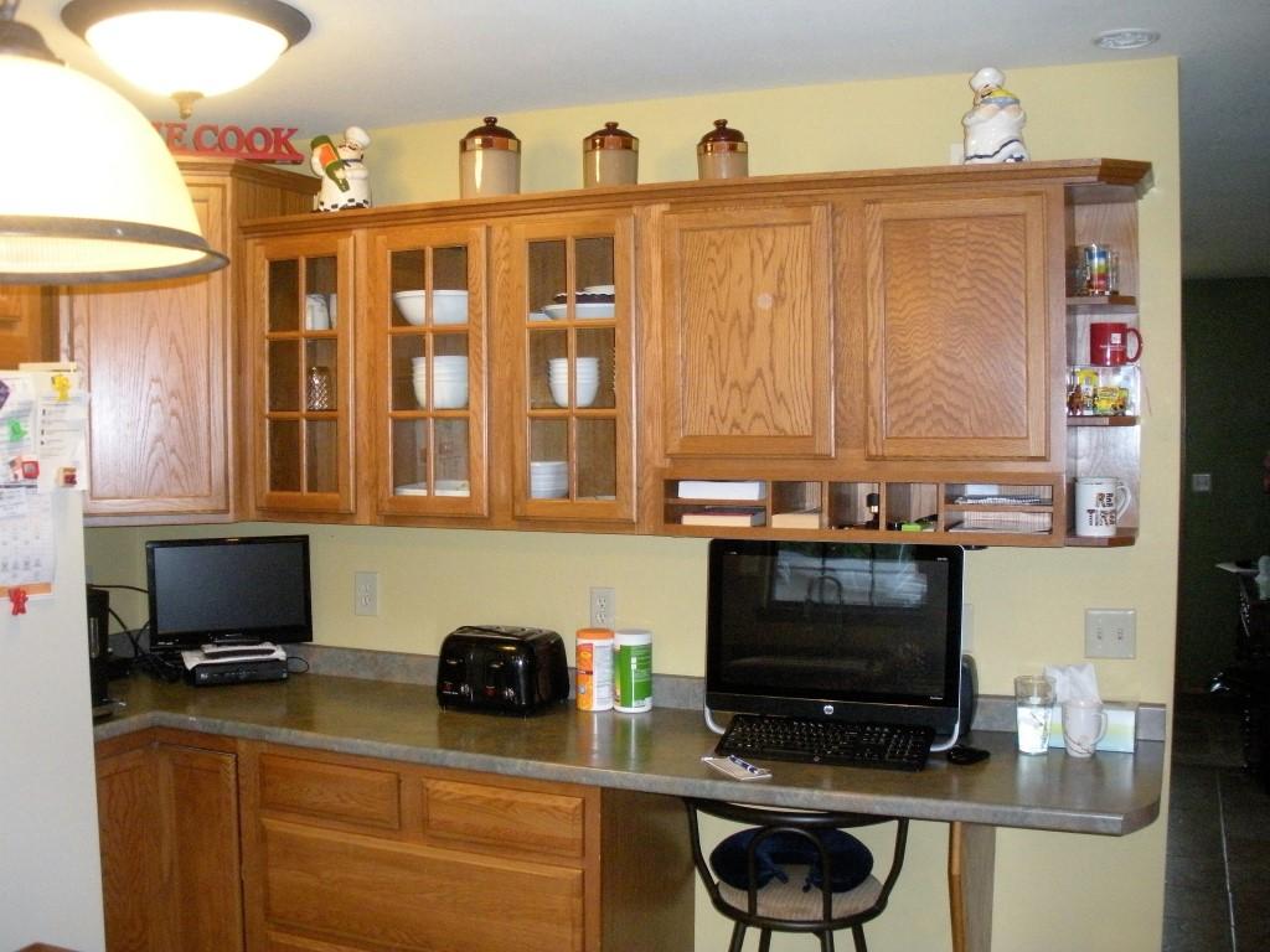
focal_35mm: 36
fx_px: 1321
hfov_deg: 51.4
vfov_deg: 39.7
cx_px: 635
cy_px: 476
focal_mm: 6.3
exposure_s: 1/60
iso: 516
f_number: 3.5
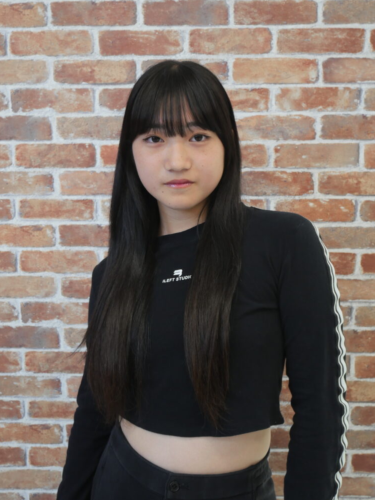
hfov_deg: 35.1
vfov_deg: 45.8
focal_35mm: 41
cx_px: 190
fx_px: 592
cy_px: 247
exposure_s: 1/60
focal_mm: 20
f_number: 4.6
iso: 640
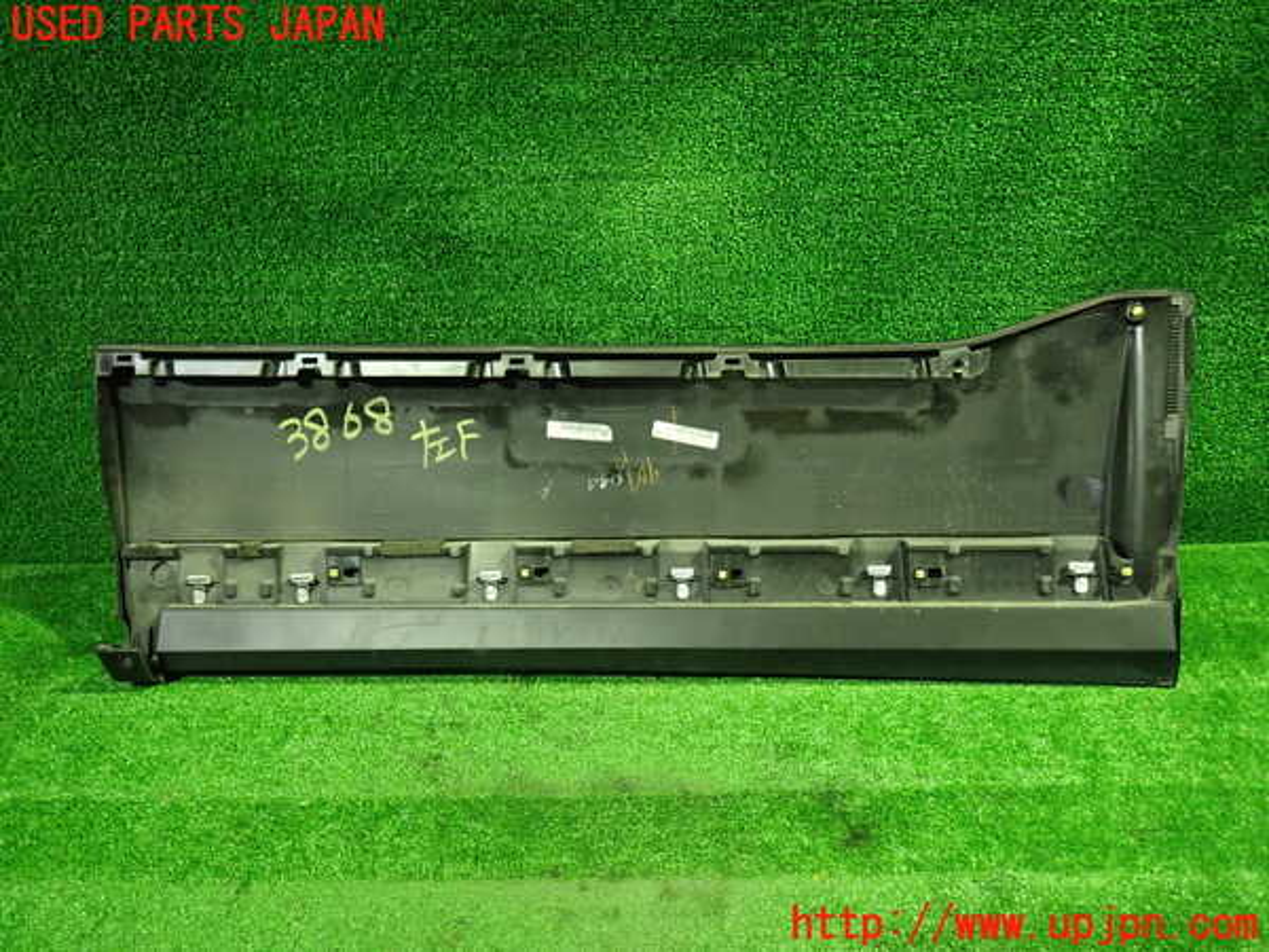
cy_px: 476
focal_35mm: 25
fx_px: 916
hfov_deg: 69.4
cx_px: 634
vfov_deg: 54.9
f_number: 2
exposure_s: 1/30
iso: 640
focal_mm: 4.5
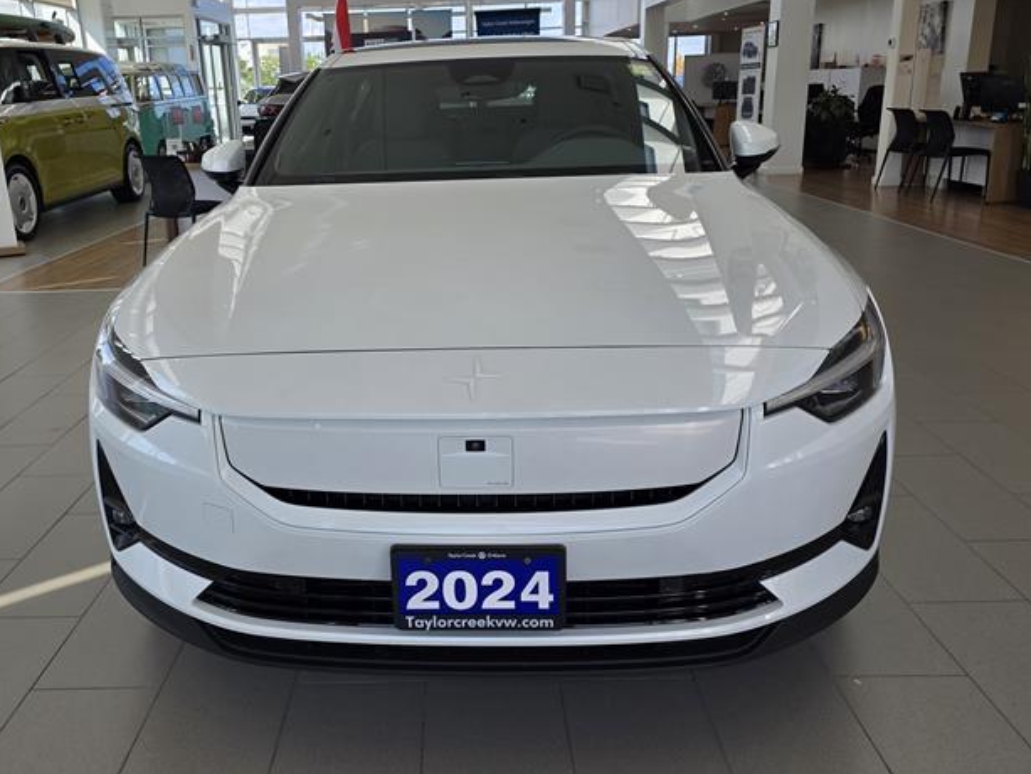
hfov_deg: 59.7
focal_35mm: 30
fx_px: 894
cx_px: 442
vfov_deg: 46.8
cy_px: 365
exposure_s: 1/1559
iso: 80
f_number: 1.7
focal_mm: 6.3
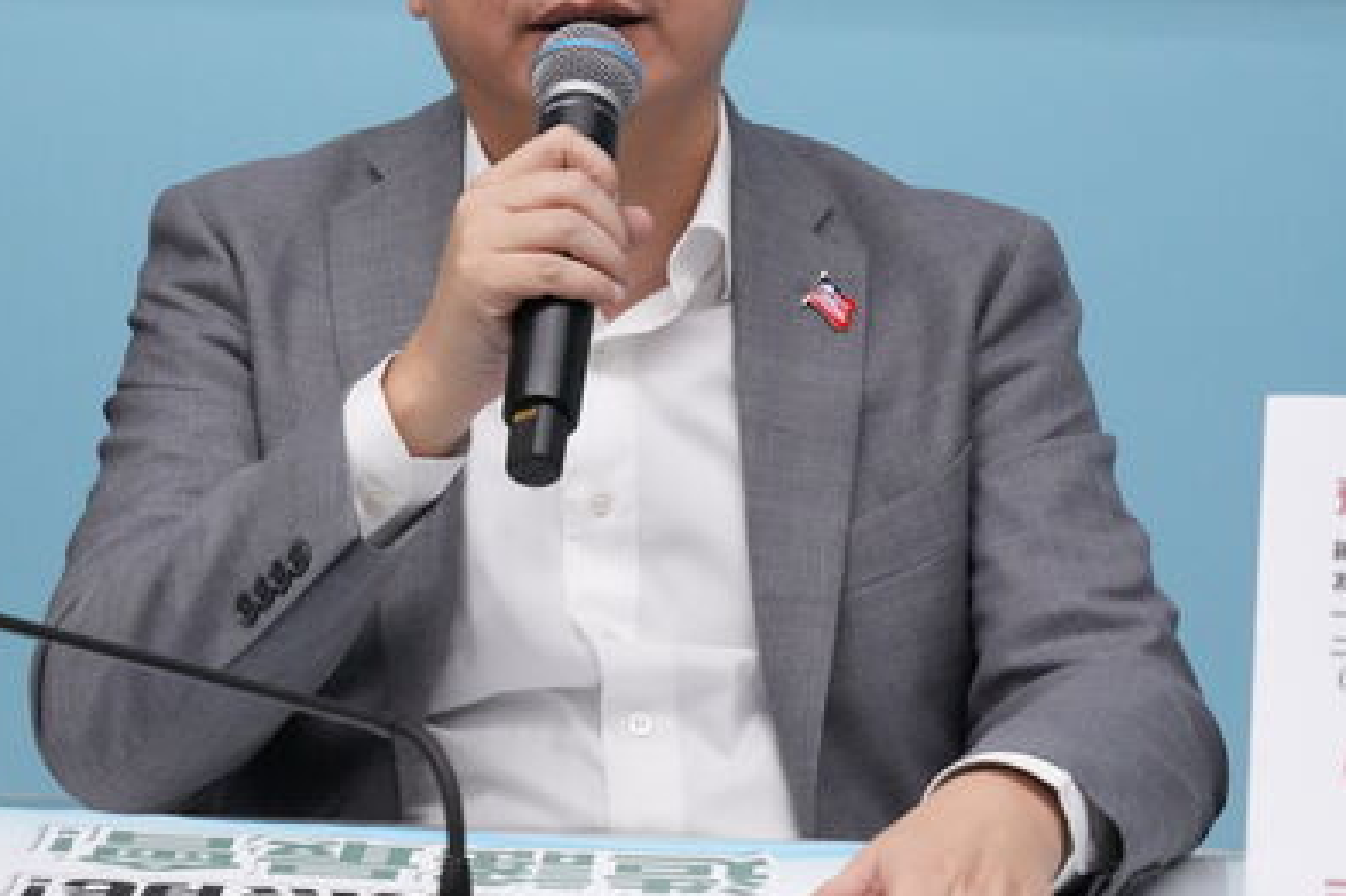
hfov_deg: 10.2
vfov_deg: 6.8
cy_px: 216
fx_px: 7549
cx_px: 546
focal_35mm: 202
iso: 5000
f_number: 5.6
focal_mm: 88
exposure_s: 1/320
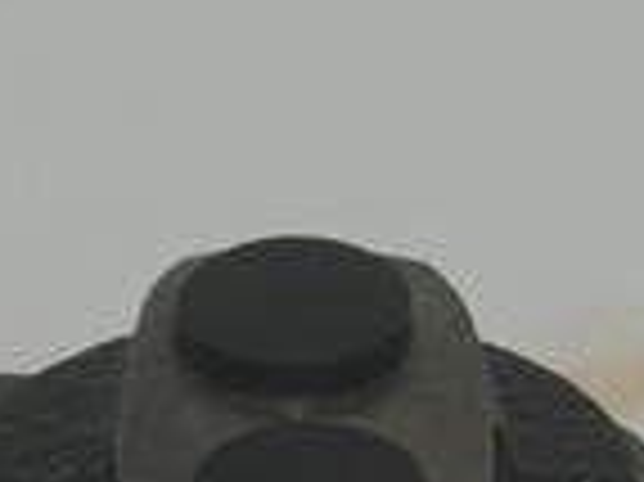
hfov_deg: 3.6
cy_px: 1158
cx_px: 212
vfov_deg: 2.7
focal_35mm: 553
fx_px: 10286
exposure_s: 1/60
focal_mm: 55
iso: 100
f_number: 8
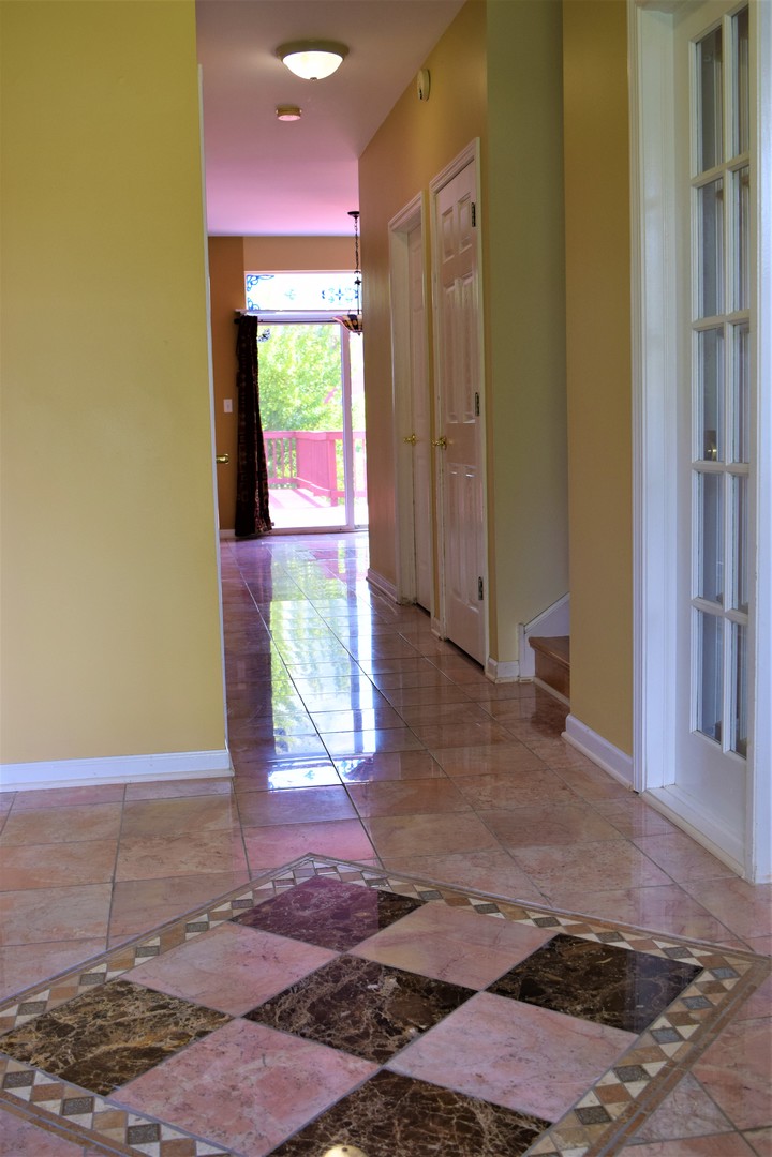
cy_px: 578
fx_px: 1158
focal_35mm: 36
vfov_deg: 53.1
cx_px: 386
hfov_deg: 36.9
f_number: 5.6
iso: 400
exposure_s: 1/125
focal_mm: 24
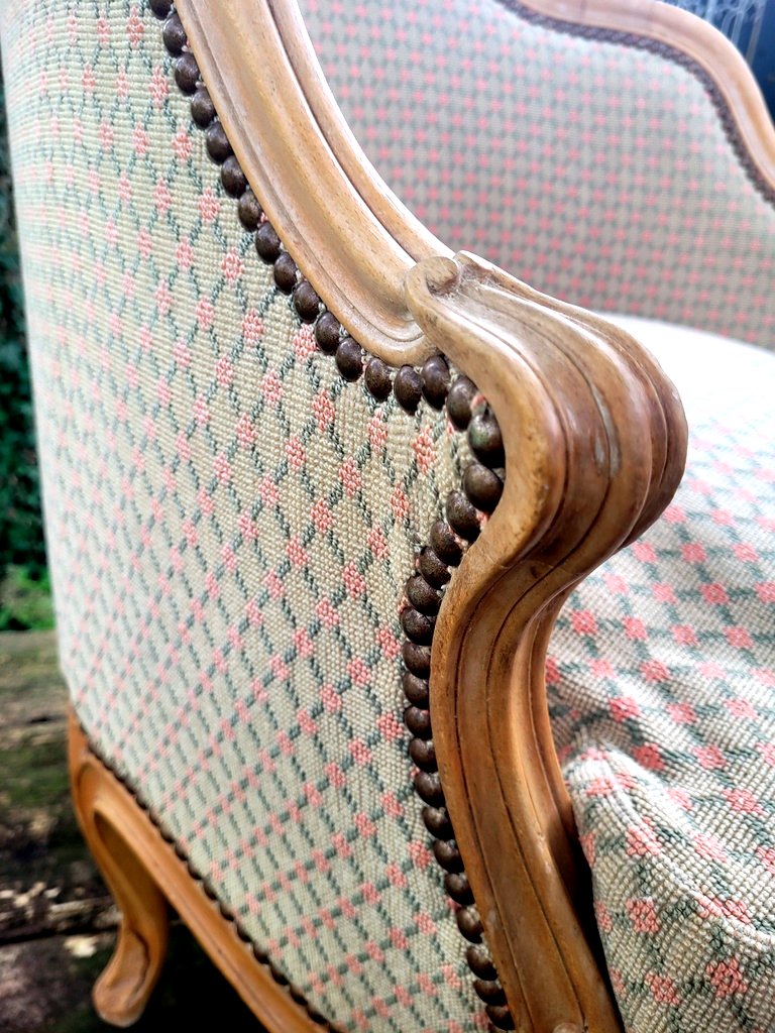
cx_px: 388
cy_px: 516
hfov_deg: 53.1
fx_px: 776
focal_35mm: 26
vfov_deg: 67.3
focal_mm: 5.4
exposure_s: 1/100
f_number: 1.8
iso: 80
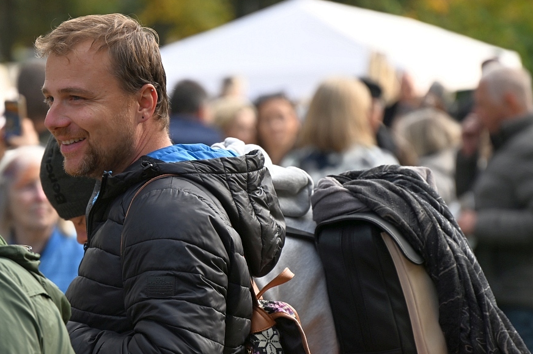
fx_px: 5089
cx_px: 167
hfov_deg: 6.0
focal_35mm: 344
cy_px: 178
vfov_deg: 4.0
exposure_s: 1/160
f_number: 6.3
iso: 250
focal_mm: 200
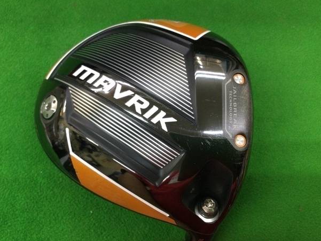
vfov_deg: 43.0
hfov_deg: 55.3
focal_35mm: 33
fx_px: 306
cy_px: 118
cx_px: 154
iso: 80
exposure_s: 1/30
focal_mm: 3.3
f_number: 2.4
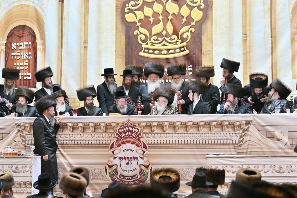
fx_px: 924
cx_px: 148
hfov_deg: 18.3
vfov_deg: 12.2
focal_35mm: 112
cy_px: 99
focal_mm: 75
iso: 400
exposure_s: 1/250
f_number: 2.8
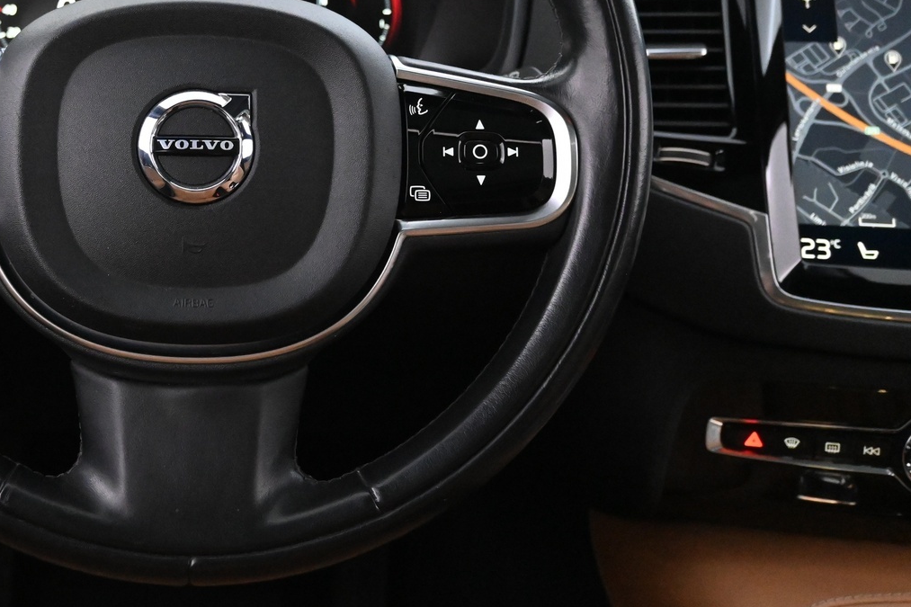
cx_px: 192
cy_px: 136
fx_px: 1214
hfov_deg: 39.6
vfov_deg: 27.6
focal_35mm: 48
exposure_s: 1/30
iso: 5600
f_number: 3.8
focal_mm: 20
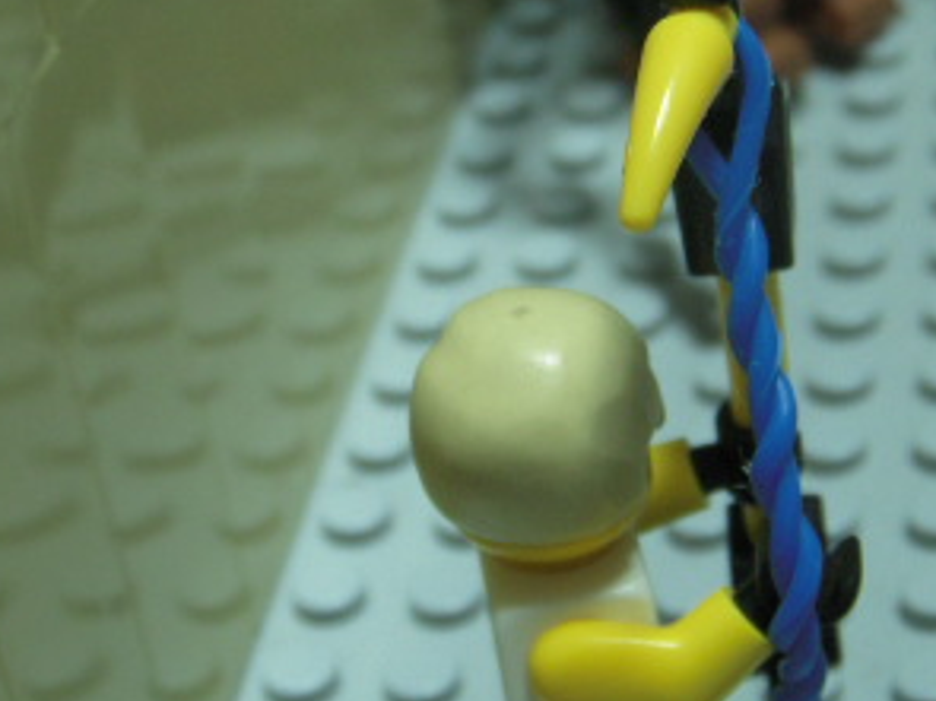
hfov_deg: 19.2
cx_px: 568
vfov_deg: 14.5
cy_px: 339
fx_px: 2757
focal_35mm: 102
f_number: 3.4
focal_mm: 7.9
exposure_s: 1/8
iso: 250
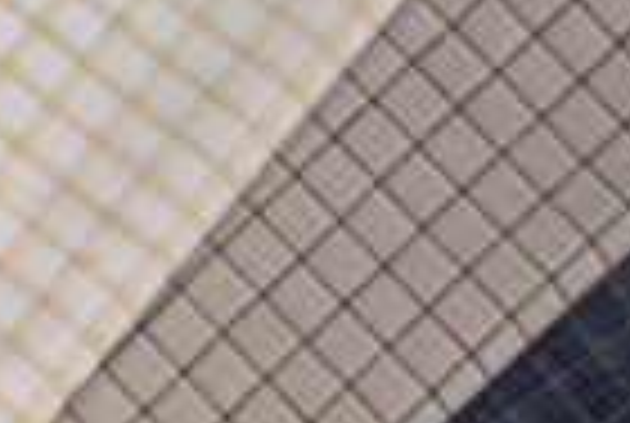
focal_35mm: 139
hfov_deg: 14.6
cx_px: 130
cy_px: 711
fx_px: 2438
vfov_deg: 9.5
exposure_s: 1/100
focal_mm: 39
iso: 50
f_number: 11
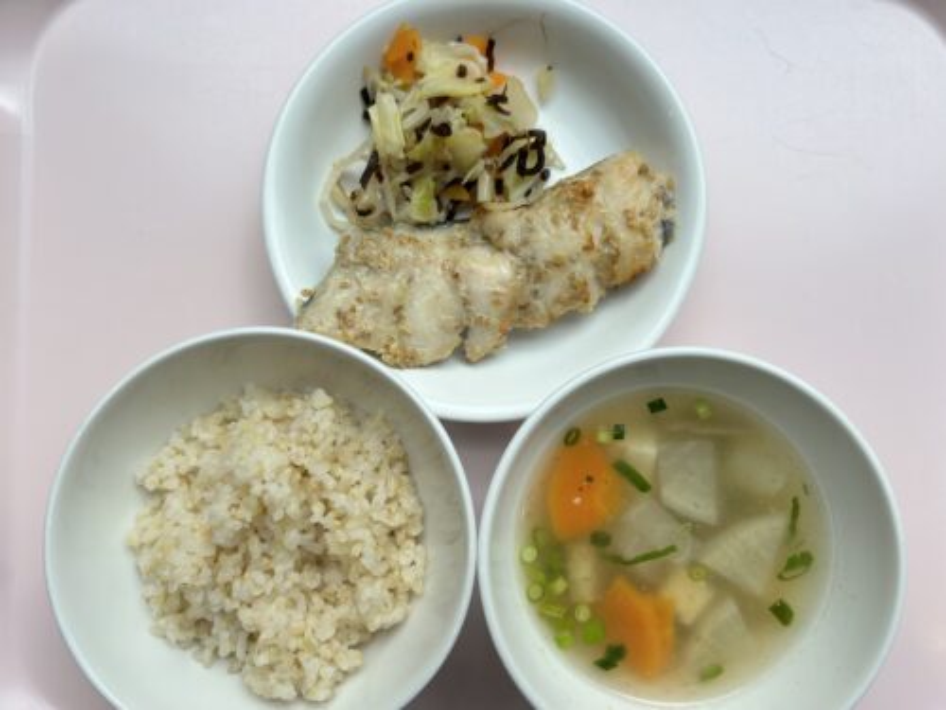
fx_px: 711
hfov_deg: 67.3
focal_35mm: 26
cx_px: 473
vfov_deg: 53.1
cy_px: 355
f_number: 1.5
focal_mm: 5.7
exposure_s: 1/572
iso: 50
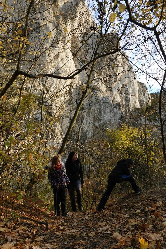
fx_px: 166
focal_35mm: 24
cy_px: 124
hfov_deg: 53.1
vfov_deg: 73.7
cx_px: 83
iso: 125
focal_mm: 9
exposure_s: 1/60
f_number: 7.1
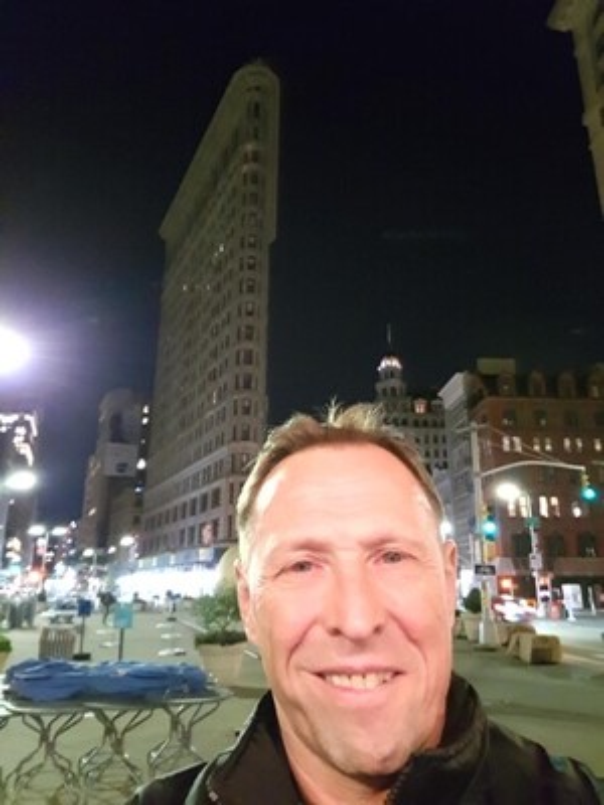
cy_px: 402
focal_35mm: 25
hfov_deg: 54.9
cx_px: 302
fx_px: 582
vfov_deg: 69.4
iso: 1250
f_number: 1.7
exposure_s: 1/13
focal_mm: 2.95
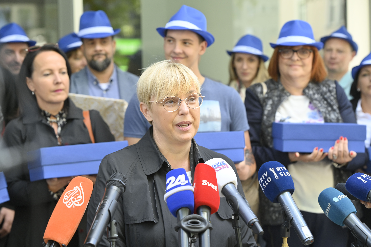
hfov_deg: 20.0
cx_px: 186
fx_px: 1050
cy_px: 124
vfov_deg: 13.4
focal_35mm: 102
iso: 500
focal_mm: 102
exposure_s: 1/200
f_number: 5
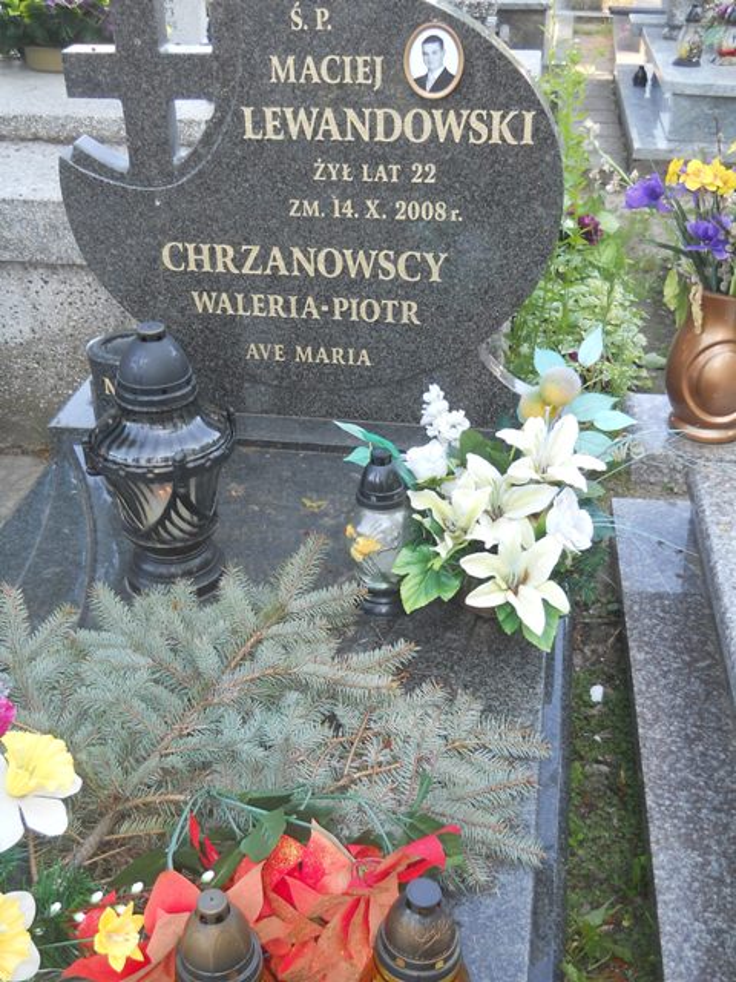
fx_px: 1162
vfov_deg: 45.8
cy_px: 491
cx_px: 368
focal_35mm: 41
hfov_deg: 35.1
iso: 80
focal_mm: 6.72
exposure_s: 1/60
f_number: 3.1
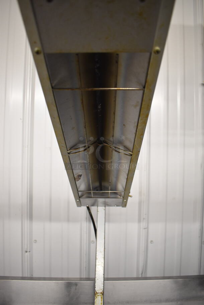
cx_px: 102
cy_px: 152
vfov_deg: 67.3
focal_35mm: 27
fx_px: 229
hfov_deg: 48.0
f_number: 3.5
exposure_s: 1/125
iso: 1250
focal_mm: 18
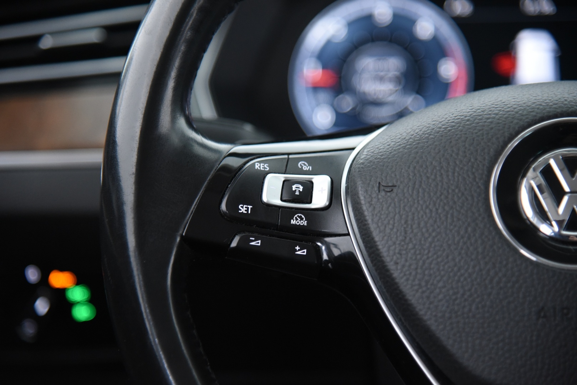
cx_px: 288
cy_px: 192
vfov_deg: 12.5
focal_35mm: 110
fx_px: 1764
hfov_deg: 18.6
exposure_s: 1/25
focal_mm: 110
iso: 4000
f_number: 4
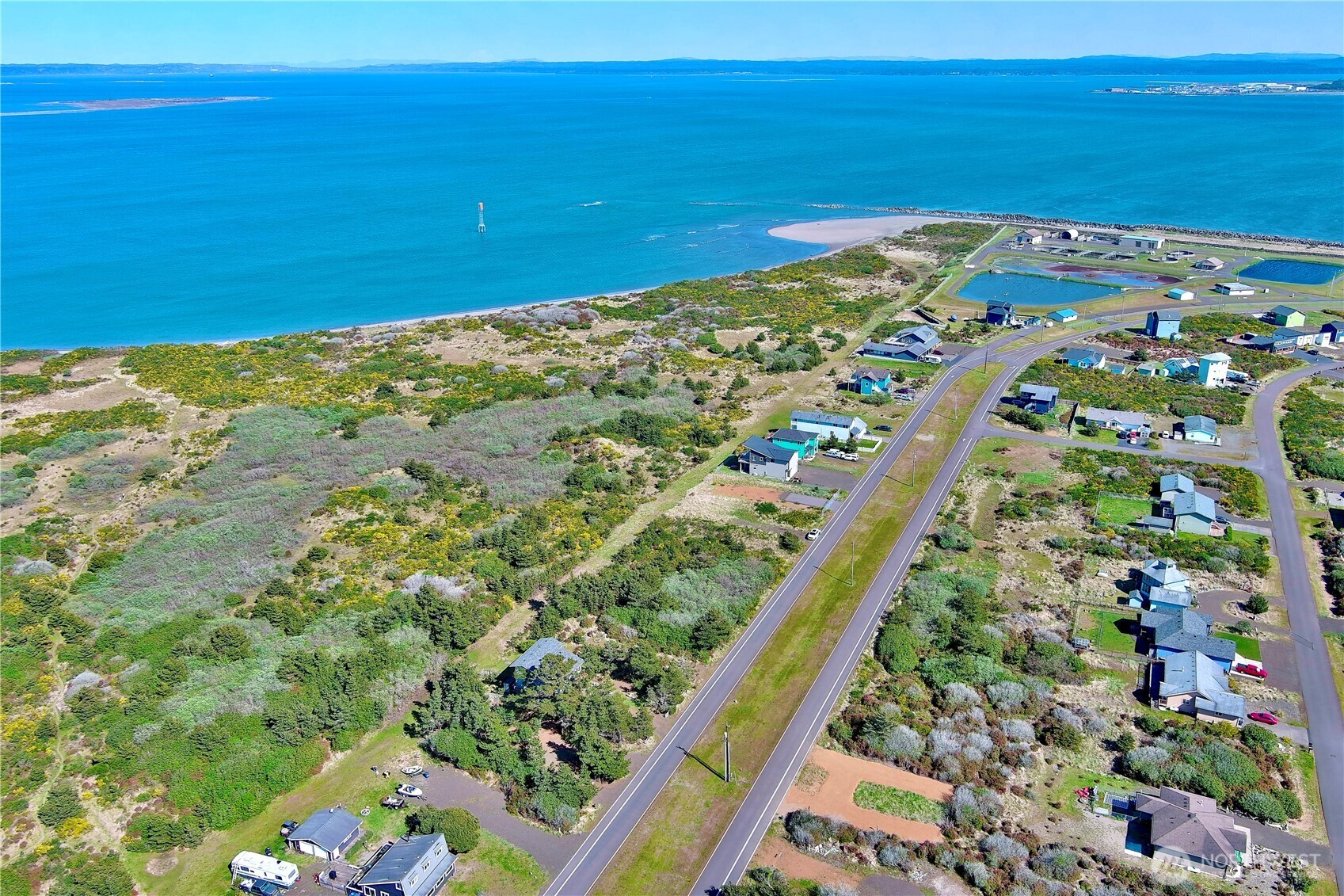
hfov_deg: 63.7
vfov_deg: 45.0
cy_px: 448
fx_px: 1082
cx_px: 672
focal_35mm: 29
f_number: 2.8
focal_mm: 10.57
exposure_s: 1/858
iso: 100
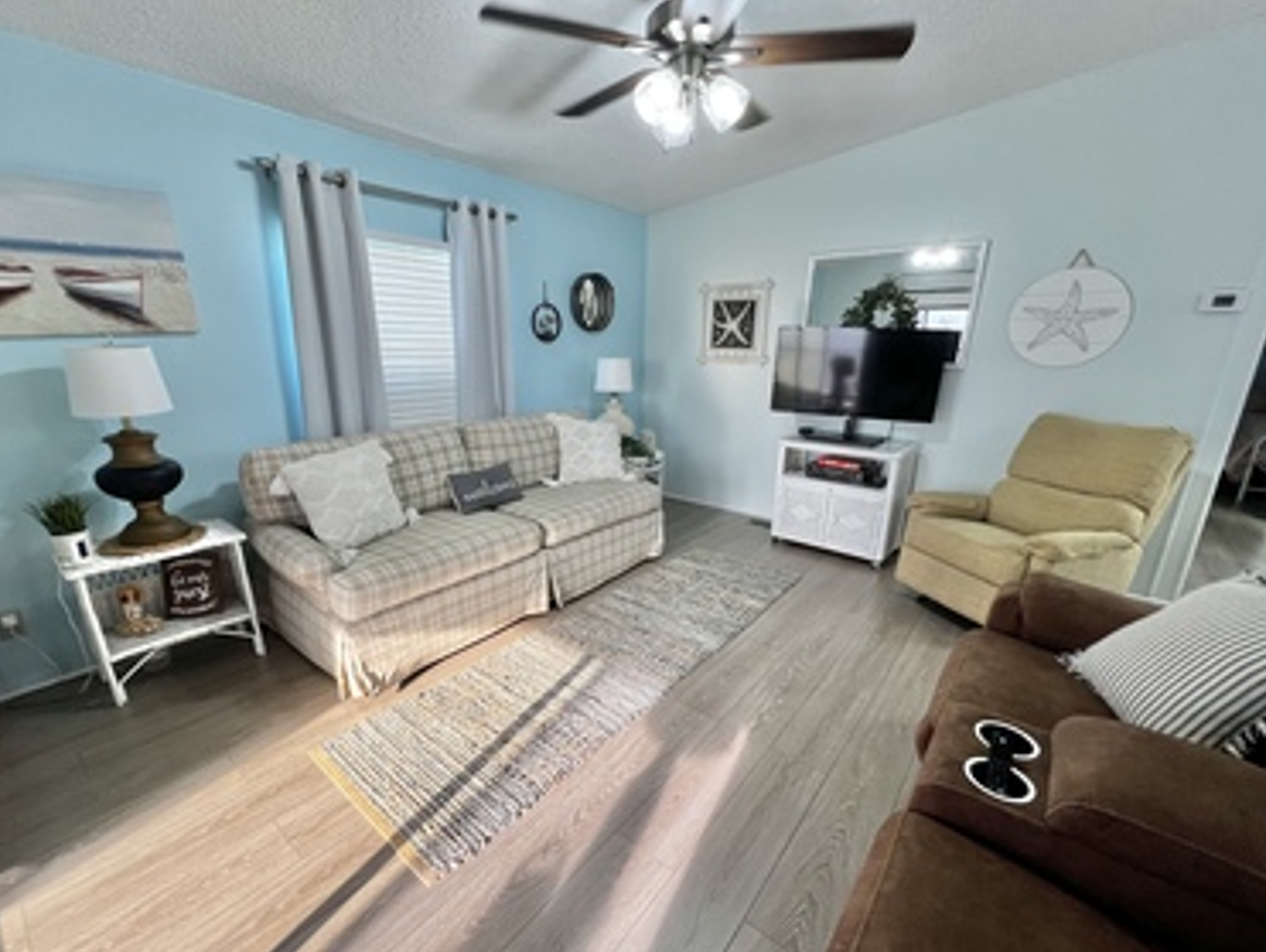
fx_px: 513
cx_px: 614
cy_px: 508
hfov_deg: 102.0
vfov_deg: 85.6
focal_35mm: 14
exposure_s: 1/120
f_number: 1.8
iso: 200
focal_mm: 1.57
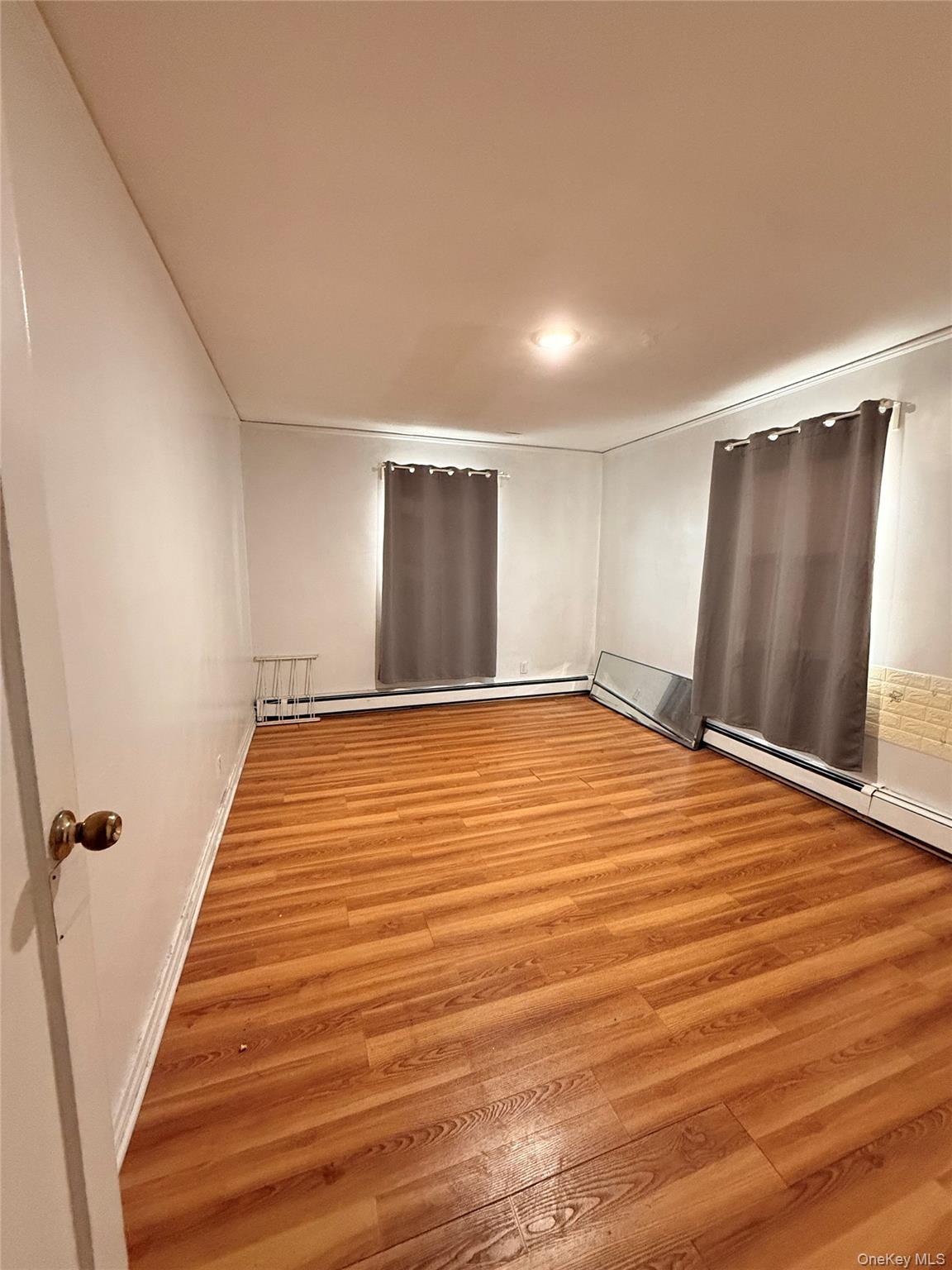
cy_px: 635
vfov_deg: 102.1
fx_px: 513
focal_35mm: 14
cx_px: 476
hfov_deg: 85.7
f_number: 2.2
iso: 500
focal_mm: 2.22
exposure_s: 1/60
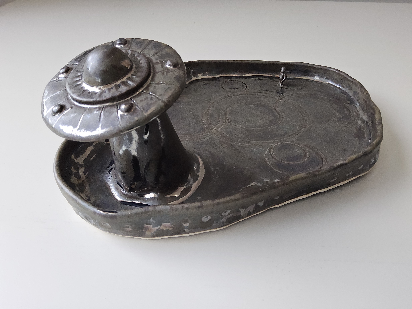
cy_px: 154
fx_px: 274
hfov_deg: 73.9
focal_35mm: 23
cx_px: 206
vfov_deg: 58.9
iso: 1000
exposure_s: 1/120
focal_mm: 3.08
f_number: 2
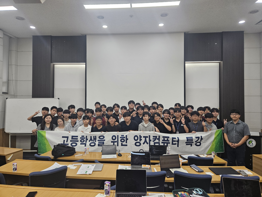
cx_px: 131
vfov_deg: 58.9
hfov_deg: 73.9
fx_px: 174
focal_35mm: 23
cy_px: 98
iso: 160
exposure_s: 1/120
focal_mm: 5.4
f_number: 1.8
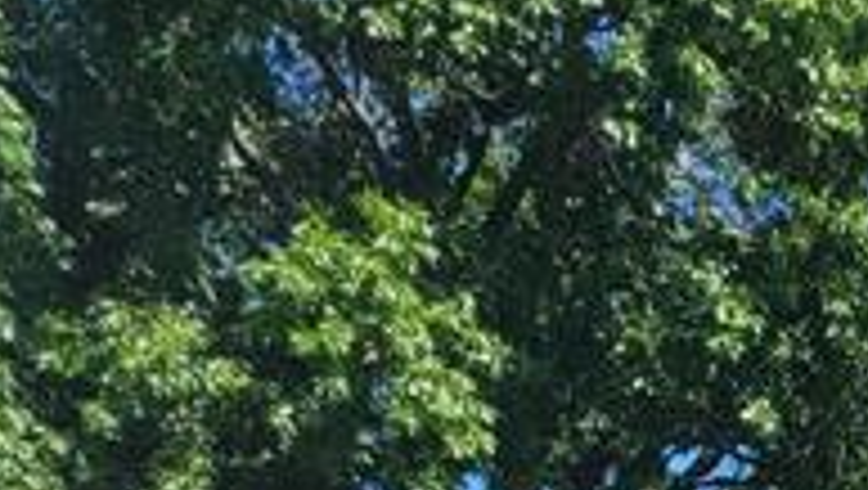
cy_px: 1600
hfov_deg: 11.4
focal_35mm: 150
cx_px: 2208
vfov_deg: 7.0
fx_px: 3456
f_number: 1.8
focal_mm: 5.4
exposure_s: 1/2134
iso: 40
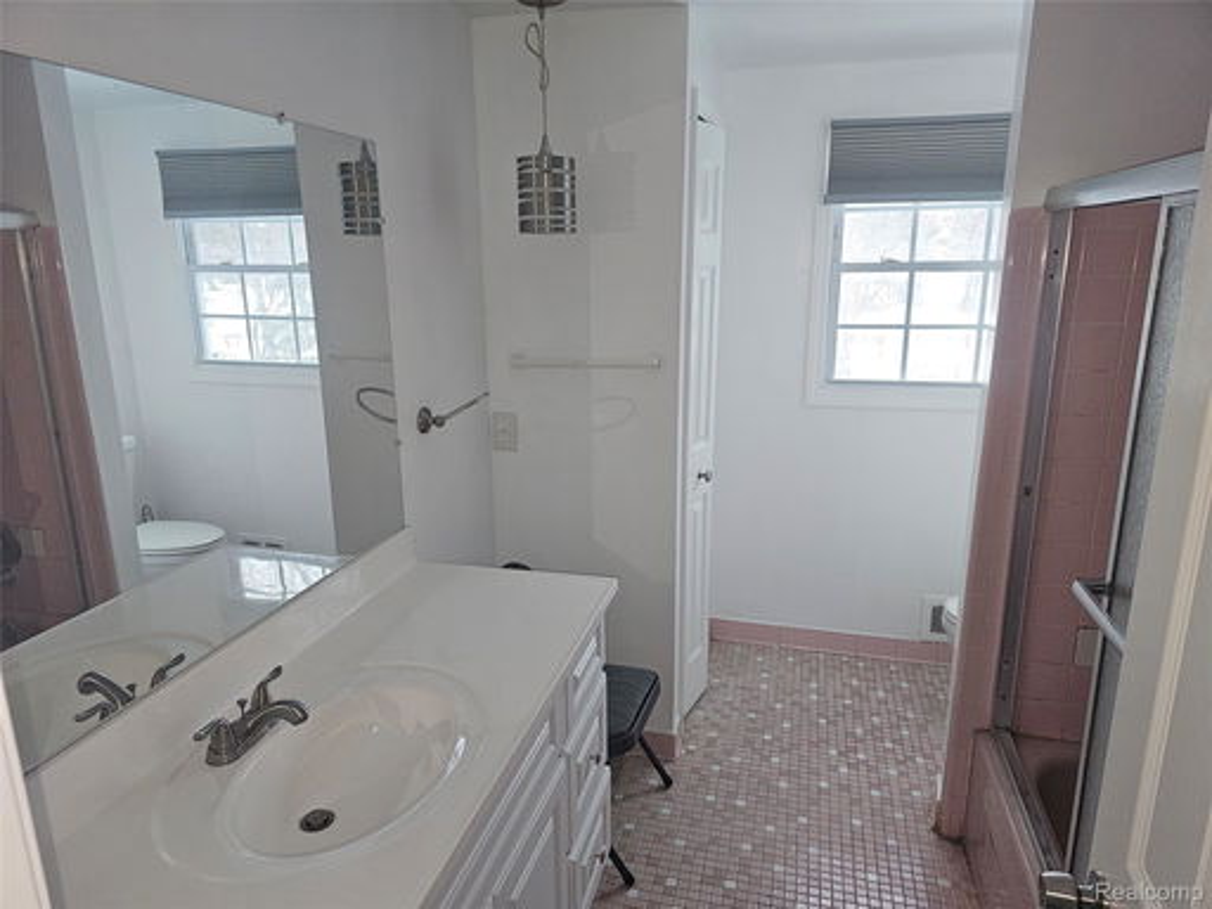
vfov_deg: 58.9
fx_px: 805
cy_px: 454
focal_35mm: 23
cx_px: 606
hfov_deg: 73.9
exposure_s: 1/60
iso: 80
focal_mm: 6.3
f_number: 1.7
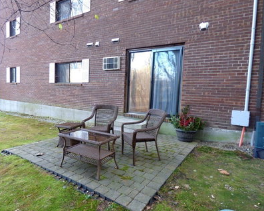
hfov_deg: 77.6
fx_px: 164
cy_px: 105
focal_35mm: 21
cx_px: 127
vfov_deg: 65.5
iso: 400
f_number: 2.8
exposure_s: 1/60
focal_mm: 3.58
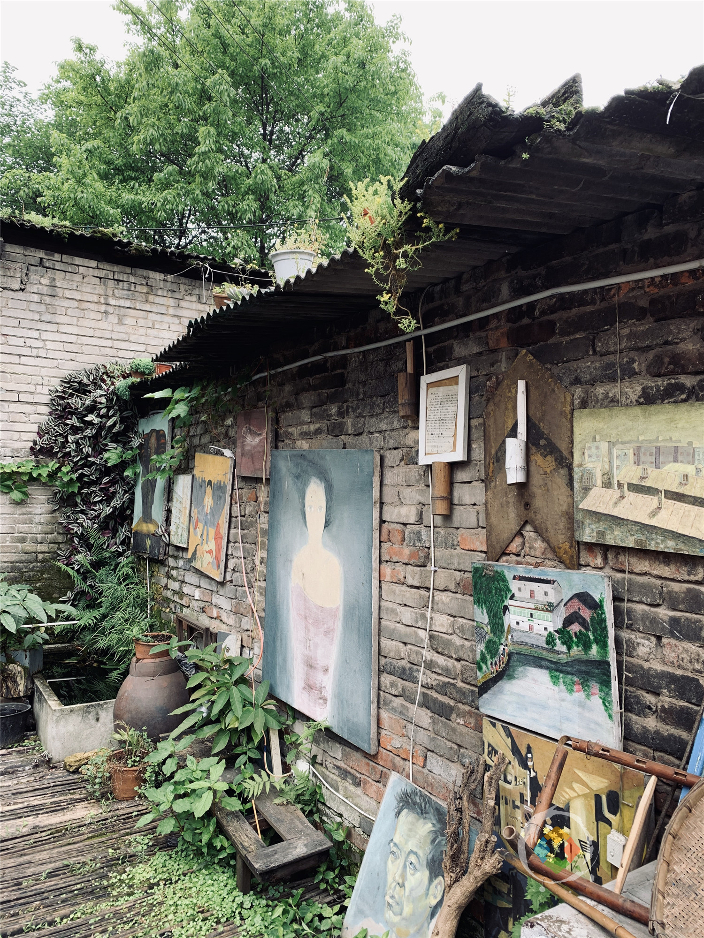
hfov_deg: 53.1
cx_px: 352
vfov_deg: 67.3
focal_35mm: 26
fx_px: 705
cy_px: 469
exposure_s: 1/126
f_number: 1.8
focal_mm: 4.25
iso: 25
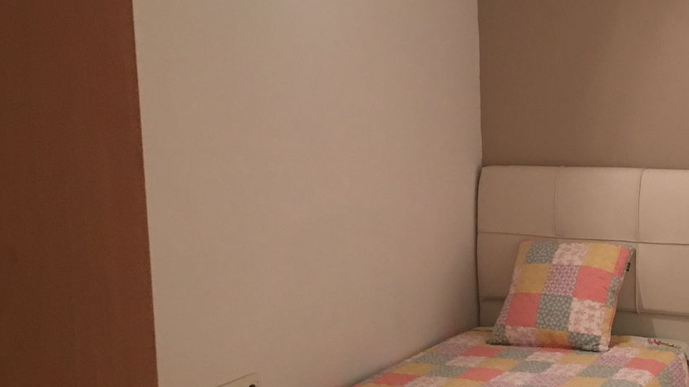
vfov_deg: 19.7
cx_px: 656
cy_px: 230
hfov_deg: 32.2
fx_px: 1114
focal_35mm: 61
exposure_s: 1/10
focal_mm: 4.15
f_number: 2.2
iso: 100
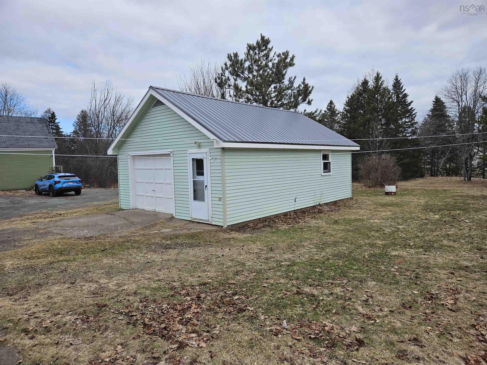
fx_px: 324
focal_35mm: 23
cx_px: 244
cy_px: 182
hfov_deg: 73.9
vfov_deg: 58.9
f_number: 1.8
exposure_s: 1/2000
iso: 32
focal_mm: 5.4
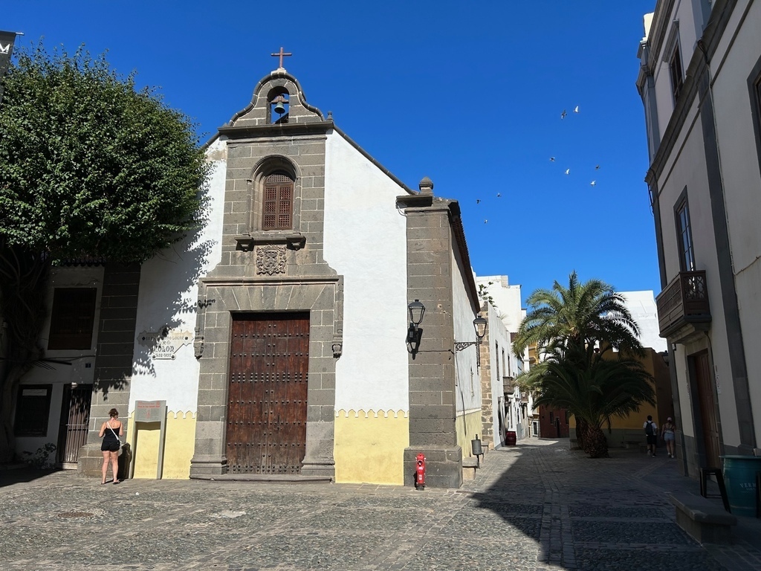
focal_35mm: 26
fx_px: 572
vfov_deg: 53.1
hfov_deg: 67.3
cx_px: 380
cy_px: 286
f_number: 1.5
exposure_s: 1/9434
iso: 50
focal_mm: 5.7
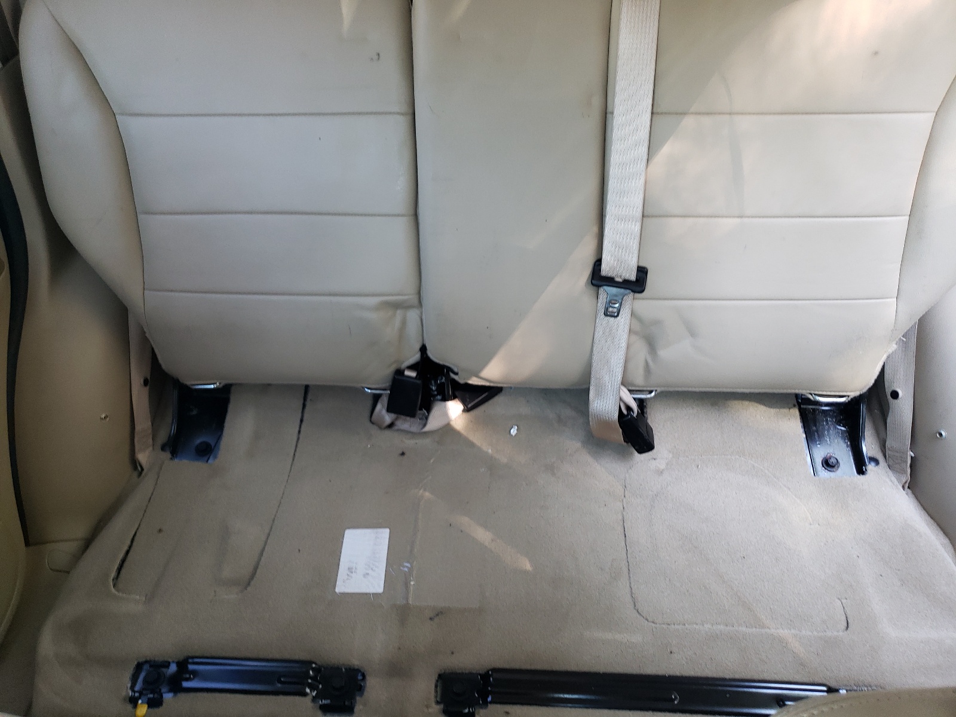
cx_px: 478
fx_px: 718
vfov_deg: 53.1
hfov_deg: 67.3
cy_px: 358
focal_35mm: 26
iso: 87
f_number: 1.5
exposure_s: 1/50
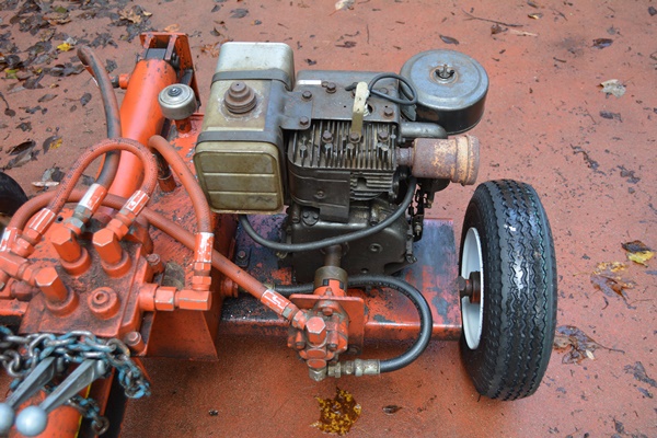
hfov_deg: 53.1
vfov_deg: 36.9
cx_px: 328
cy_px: 219
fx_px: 657
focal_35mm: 36
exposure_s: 1/80
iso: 400
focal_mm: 24
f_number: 4.5
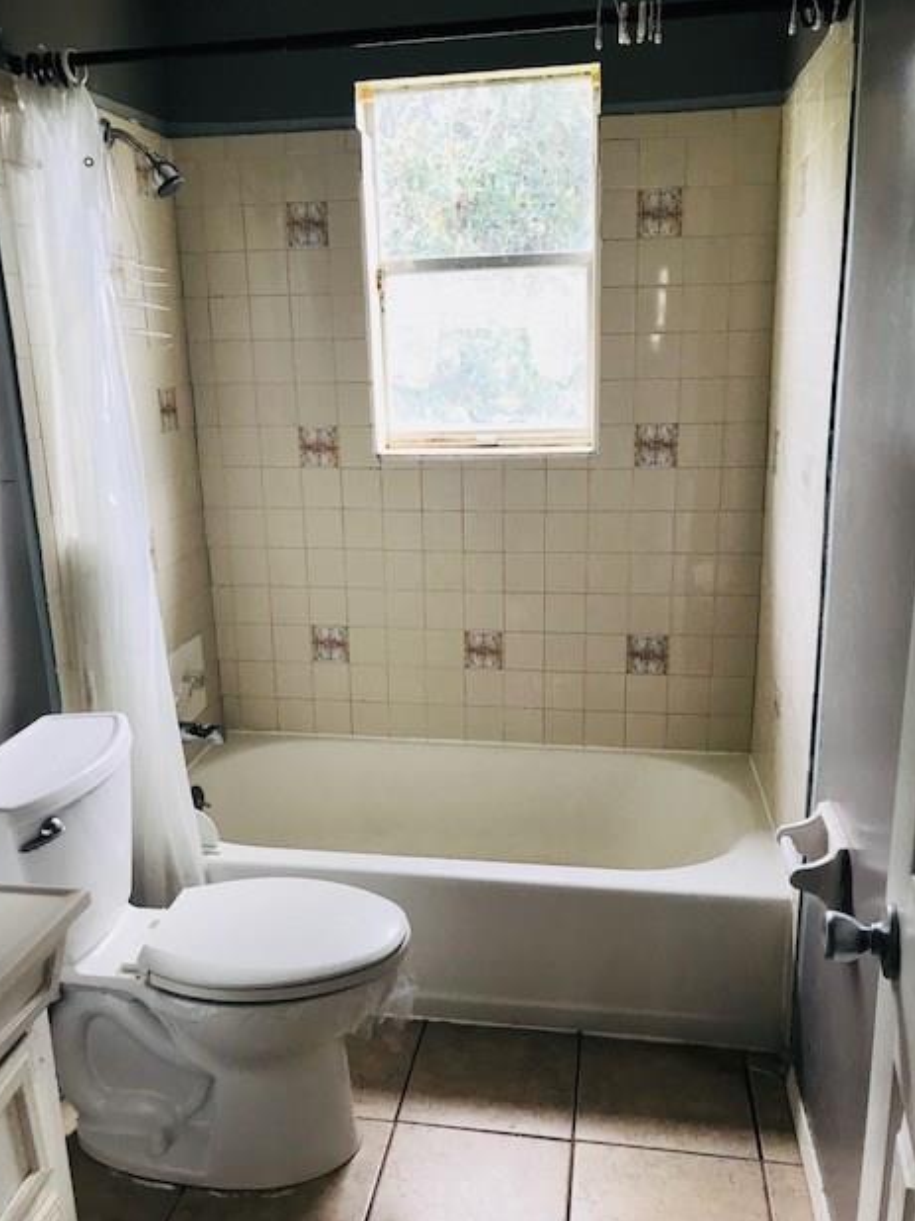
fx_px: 1023
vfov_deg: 61.7
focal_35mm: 29
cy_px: 628
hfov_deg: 48.2
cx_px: 445
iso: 25
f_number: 1.8
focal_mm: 3.99
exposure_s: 1/40
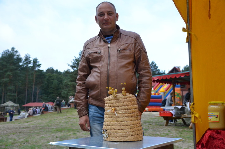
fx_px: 243
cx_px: 112
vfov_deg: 34.1
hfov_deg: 49.6
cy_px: 74
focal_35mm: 39
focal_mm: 26
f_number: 4.5
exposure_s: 1/4000
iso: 1600
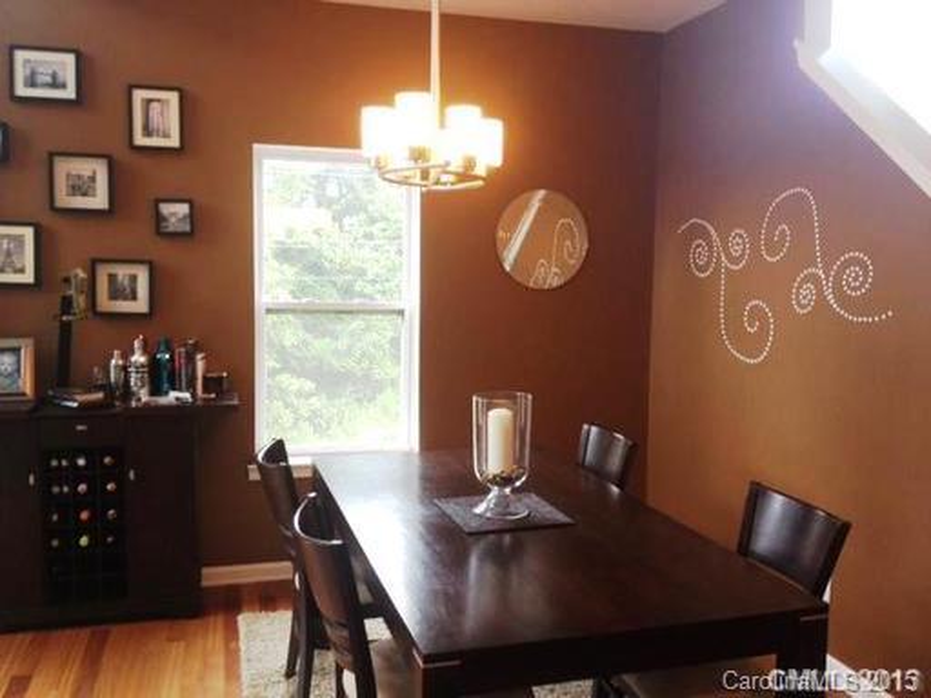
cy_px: 349
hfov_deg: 52.6
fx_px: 941
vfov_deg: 40.7
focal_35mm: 35
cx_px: 466
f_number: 2.4
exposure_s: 1/20
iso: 80
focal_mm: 4.28
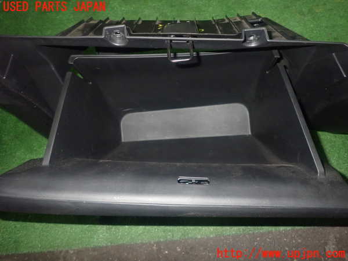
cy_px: 130
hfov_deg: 69.4
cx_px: 174
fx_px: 251
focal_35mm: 25
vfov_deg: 54.9
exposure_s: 1/30
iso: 800
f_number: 5.6
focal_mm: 4.5
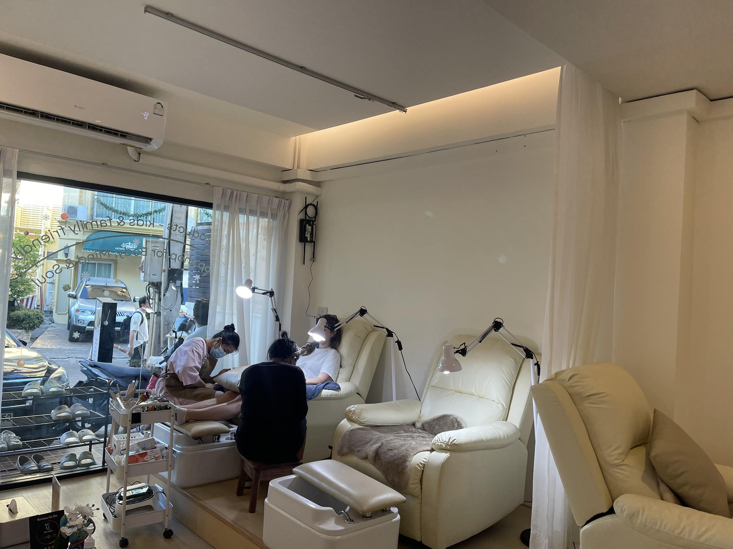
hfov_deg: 69.4
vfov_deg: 54.9
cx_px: 366
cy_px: 274
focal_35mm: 25
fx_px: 529
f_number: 1.6
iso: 80
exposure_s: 1/100
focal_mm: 5.1
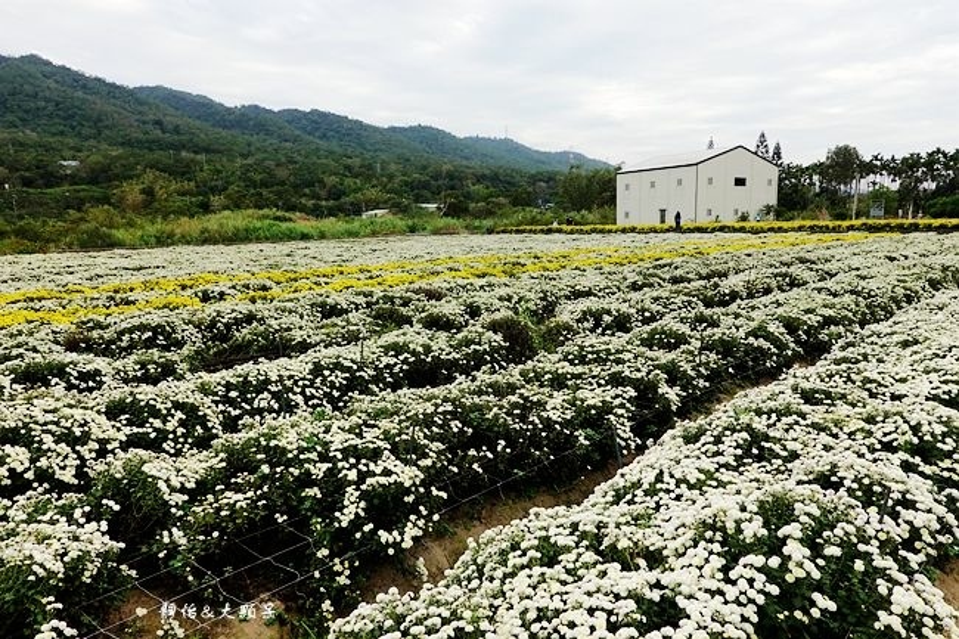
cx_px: 480
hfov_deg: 73.8
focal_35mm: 24
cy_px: 320
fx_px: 639
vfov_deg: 53.1
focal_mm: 9
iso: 125
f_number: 5
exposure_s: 1/200
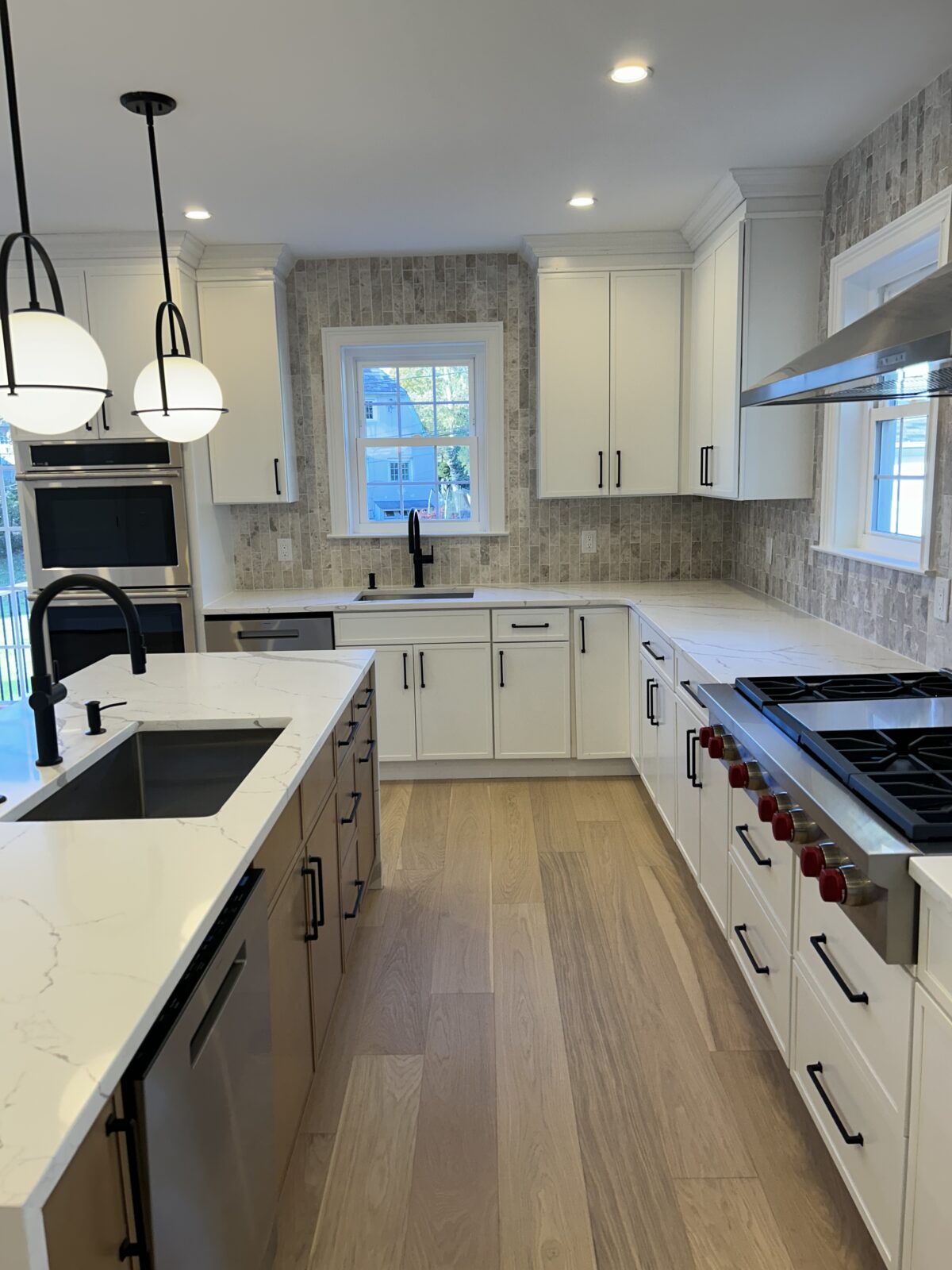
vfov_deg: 67.3
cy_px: 635
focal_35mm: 26
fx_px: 953
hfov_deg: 53.1
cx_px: 476
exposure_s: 1/120
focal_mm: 5.7
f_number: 1.5
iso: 64
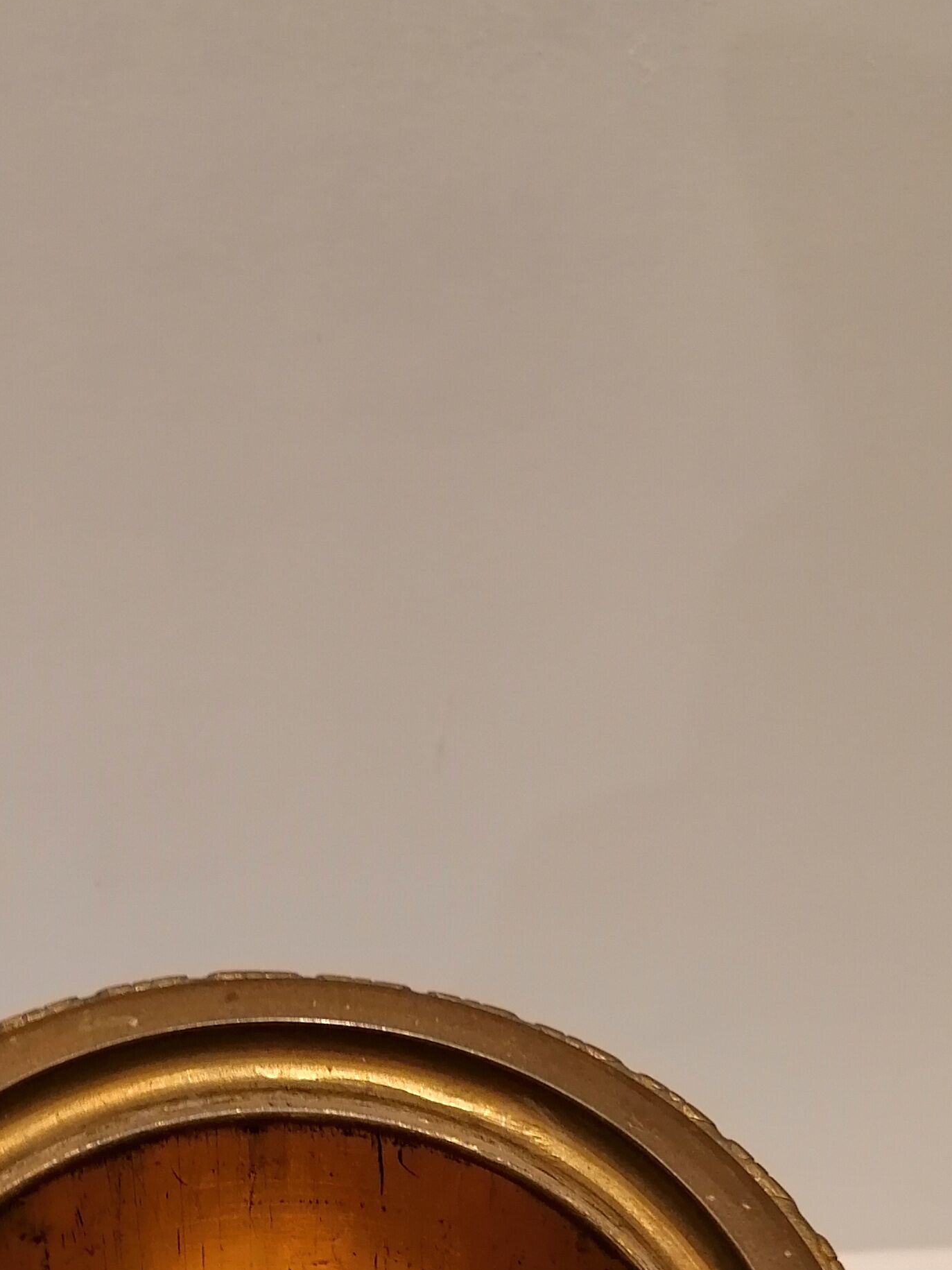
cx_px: 352
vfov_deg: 30.0
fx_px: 2164
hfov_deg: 24.7
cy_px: 1323
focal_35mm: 59
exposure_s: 1/50
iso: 100
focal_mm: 4.75
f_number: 1.8
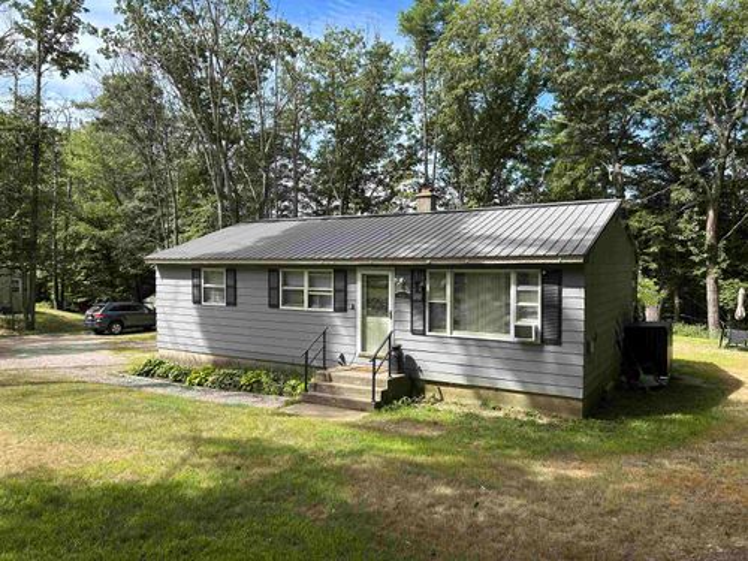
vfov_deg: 53.1
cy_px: 280
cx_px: 374
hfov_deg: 67.3
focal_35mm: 26
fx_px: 562
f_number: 1.5
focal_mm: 5.7
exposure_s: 1/1597
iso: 50
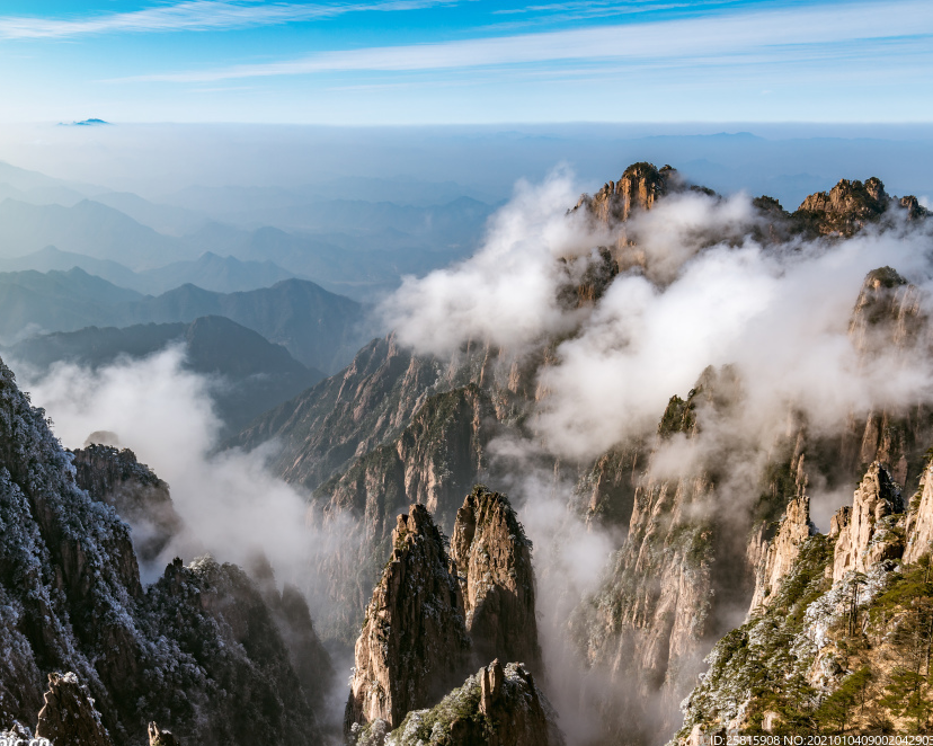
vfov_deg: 41.1
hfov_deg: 50.1
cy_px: 378
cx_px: 389
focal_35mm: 36
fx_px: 994
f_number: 11
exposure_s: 1/80
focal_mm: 31
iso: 100
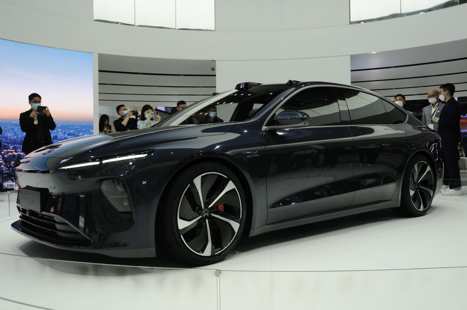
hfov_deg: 53.2
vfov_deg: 36.8
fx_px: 466
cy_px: 155
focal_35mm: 36
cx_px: 234
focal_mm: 24
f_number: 6.3
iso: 400
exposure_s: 1/20
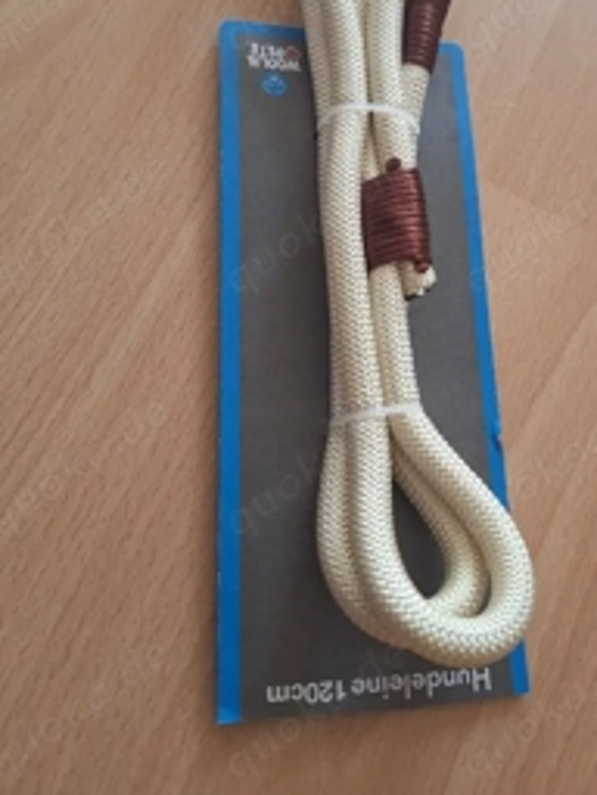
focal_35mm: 36
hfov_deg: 39.3
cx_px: 382
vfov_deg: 50.3
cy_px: 258
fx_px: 828
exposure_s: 1/50
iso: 125
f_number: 1.8
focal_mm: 5.54
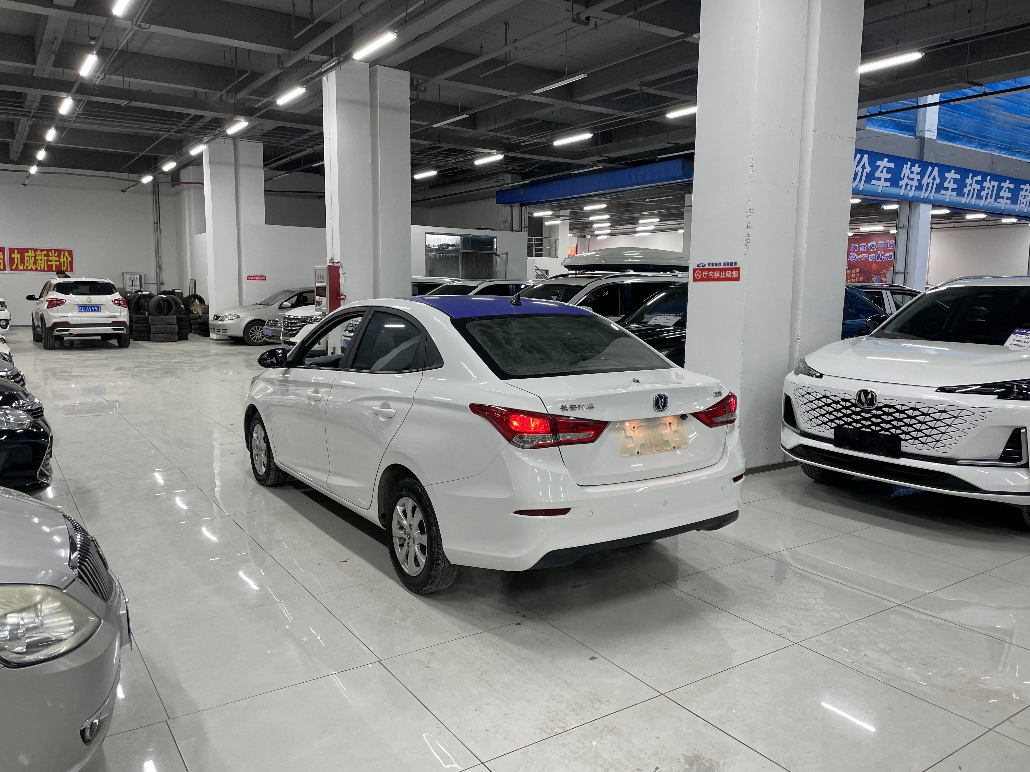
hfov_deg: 67.3
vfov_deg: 53.1
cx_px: 515
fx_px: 774
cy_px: 386
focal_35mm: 26
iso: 100
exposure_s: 1/100
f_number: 1.6
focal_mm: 4.2
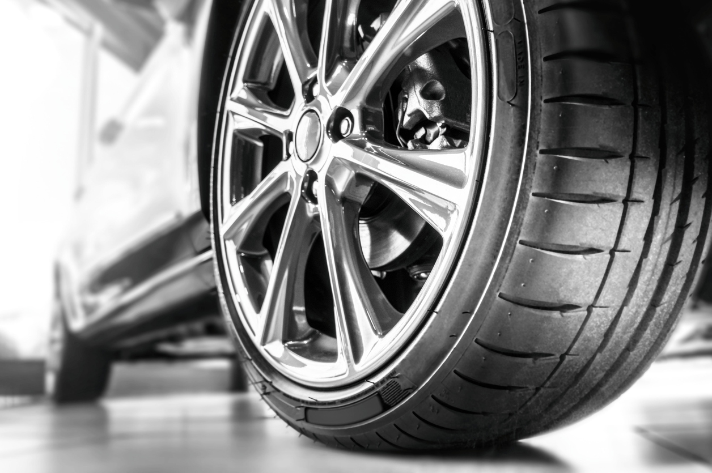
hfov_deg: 73.8
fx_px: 474
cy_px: 236
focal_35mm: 24
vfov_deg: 53.0
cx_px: 356
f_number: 2.8
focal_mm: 8.8
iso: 125
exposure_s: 1/20
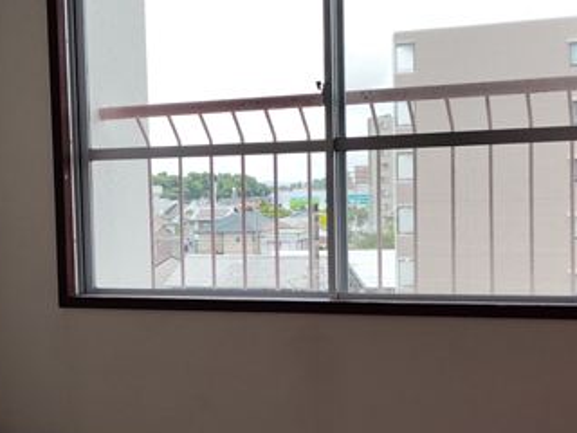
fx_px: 967
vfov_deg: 25.2
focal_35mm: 58
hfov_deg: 33.2
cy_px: 245
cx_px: 261
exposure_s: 1/603
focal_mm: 4.25
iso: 50
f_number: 1.8
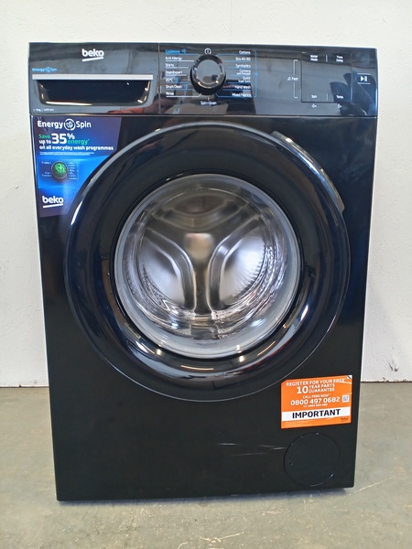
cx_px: 206
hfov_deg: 51.4
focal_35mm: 27
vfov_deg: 65.3
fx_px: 428
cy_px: 274
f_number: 1.8
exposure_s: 1/25
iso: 710
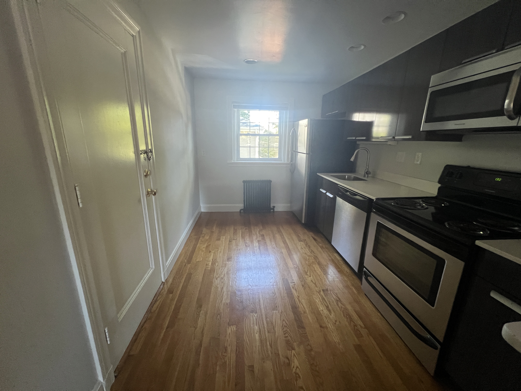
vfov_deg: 89.9
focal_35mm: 13
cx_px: 260
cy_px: 196
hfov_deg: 106.2
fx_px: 196
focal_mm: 1.57
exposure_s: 1/60
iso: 640
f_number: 1.8
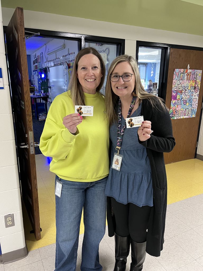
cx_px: 102
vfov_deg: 67.3
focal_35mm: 26
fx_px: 203
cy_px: 136
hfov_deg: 53.1
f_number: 1.6
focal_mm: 5.1
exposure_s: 1/52
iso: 200
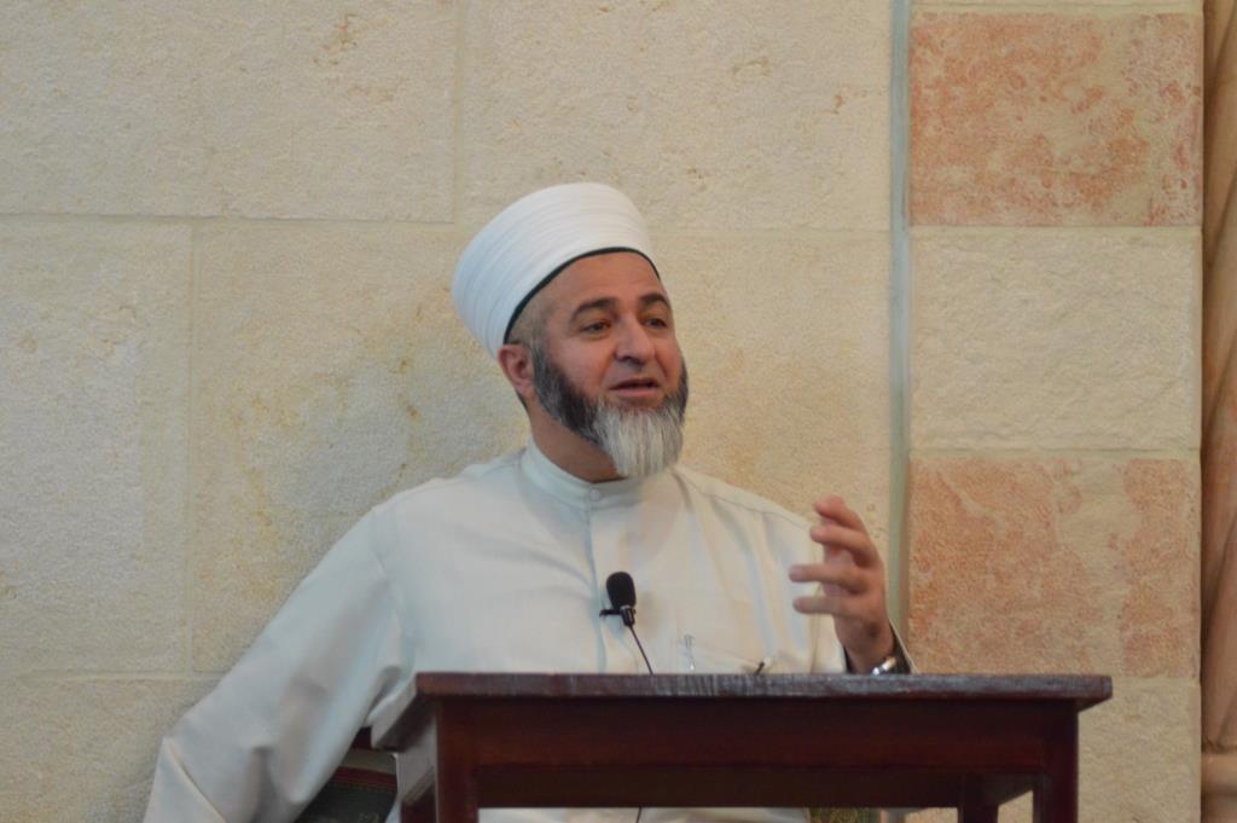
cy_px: 412
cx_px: 618
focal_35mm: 135
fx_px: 4635
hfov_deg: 15.2
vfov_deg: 10.1
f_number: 5
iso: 2800
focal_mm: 90
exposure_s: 1/125
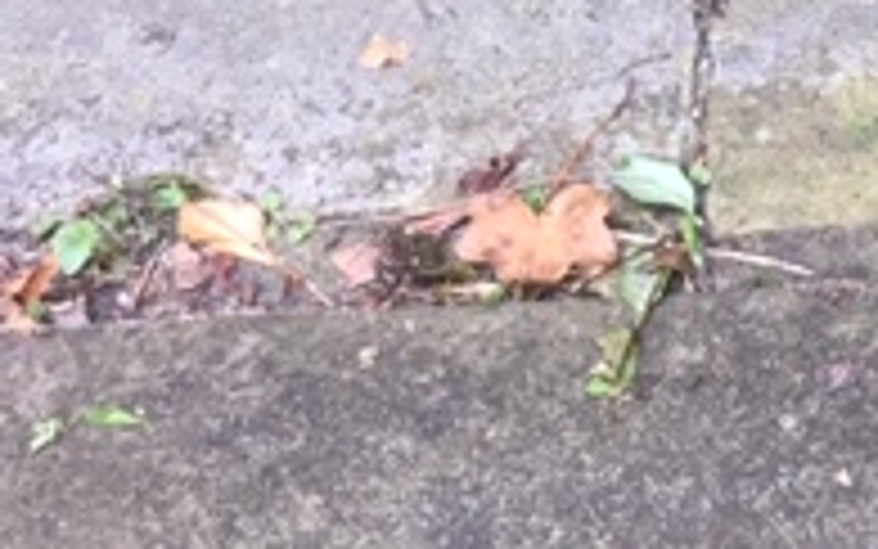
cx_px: 923
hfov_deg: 19.8
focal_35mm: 101
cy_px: -252
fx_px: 2417
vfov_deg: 12.4
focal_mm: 4.15
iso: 40
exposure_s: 1/33
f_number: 2.2
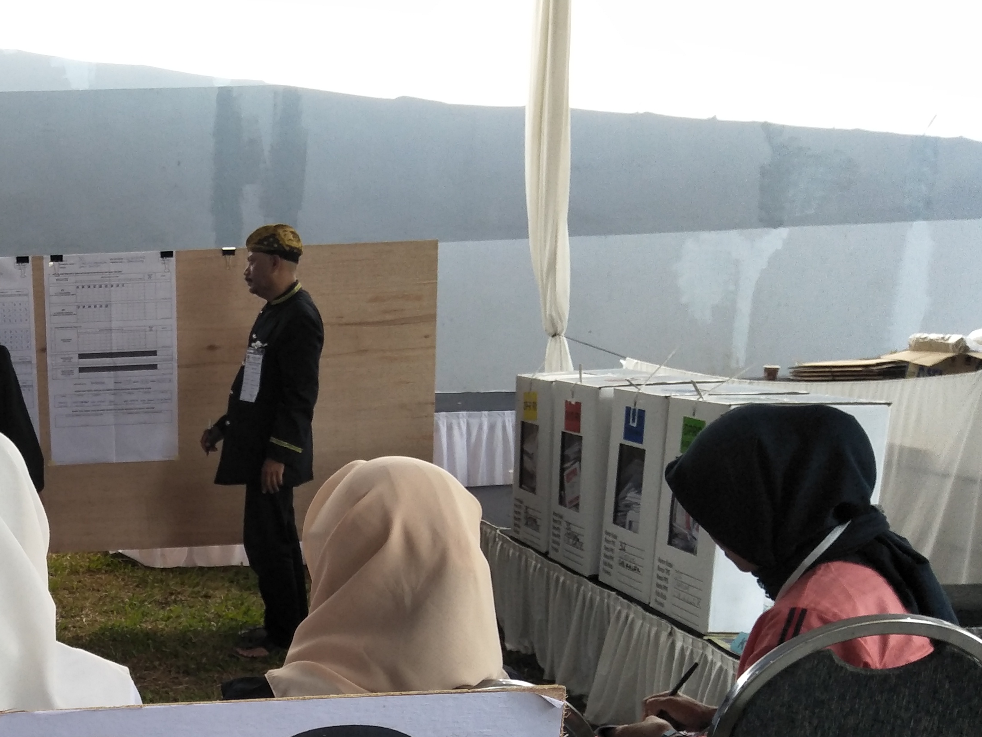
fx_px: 1078
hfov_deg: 44.1
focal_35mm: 38
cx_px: 76
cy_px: 641
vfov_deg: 35.8
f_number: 2.2
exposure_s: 1/123
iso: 45
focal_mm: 3.46
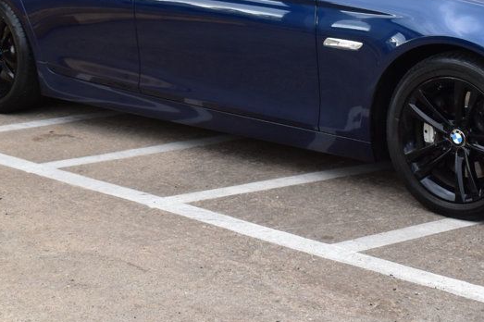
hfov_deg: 21.7
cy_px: 28
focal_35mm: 94
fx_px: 1263
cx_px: 292
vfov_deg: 14.4
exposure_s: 1/60
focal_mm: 32
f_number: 8
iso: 400
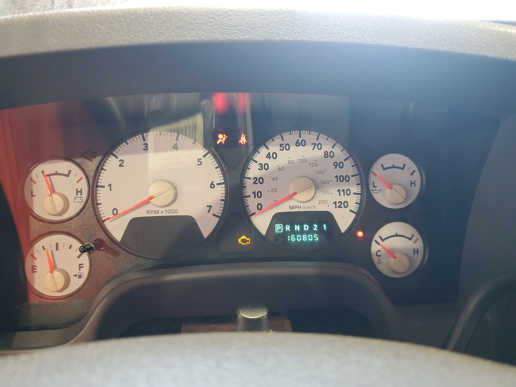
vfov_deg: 53.1
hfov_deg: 67.3
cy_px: 194
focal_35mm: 26
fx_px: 388
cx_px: 258
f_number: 1.5
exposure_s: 1/60.2
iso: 222
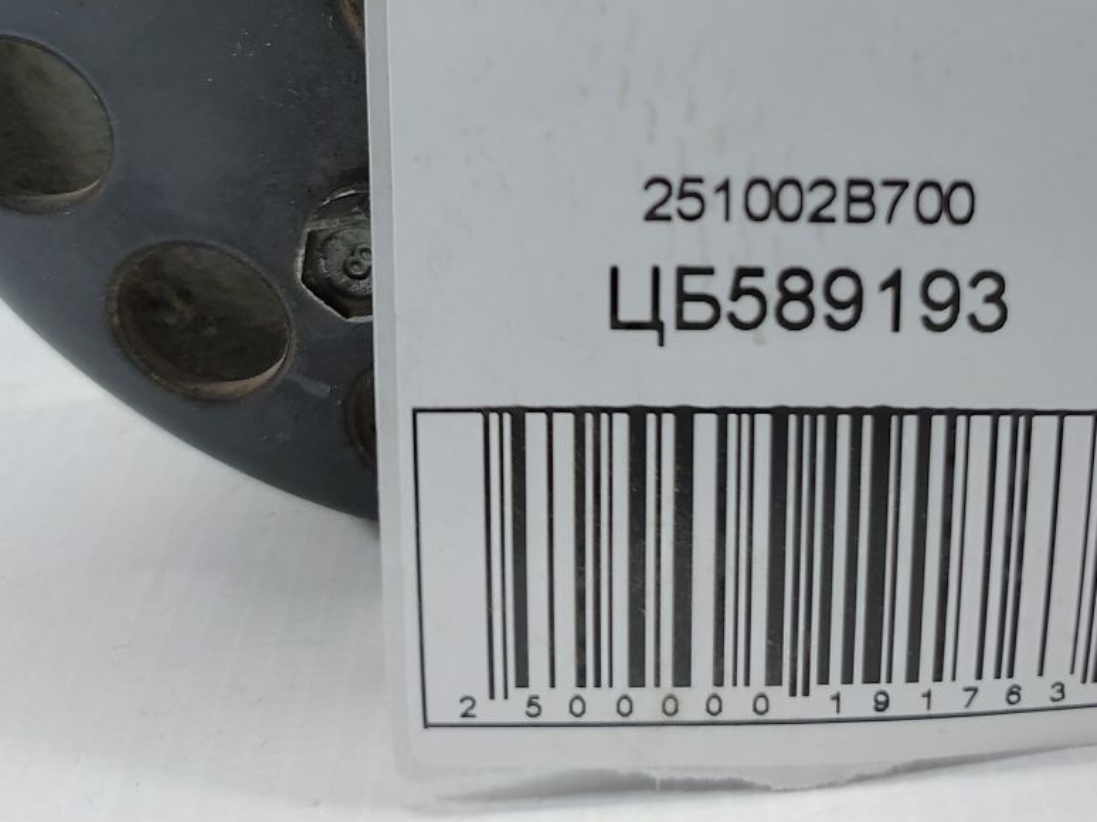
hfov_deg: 42.9
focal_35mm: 43
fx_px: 1362
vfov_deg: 32.0
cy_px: 91
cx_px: 777
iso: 80
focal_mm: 5.23
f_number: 1.8
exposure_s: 1/50
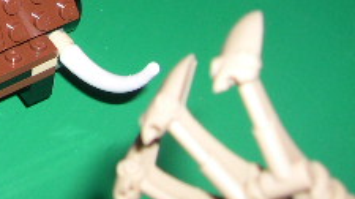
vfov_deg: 9.9
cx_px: -125
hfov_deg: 17.0
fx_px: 1110
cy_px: -114
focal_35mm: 118
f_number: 7.6
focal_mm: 8
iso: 100
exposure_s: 1/60
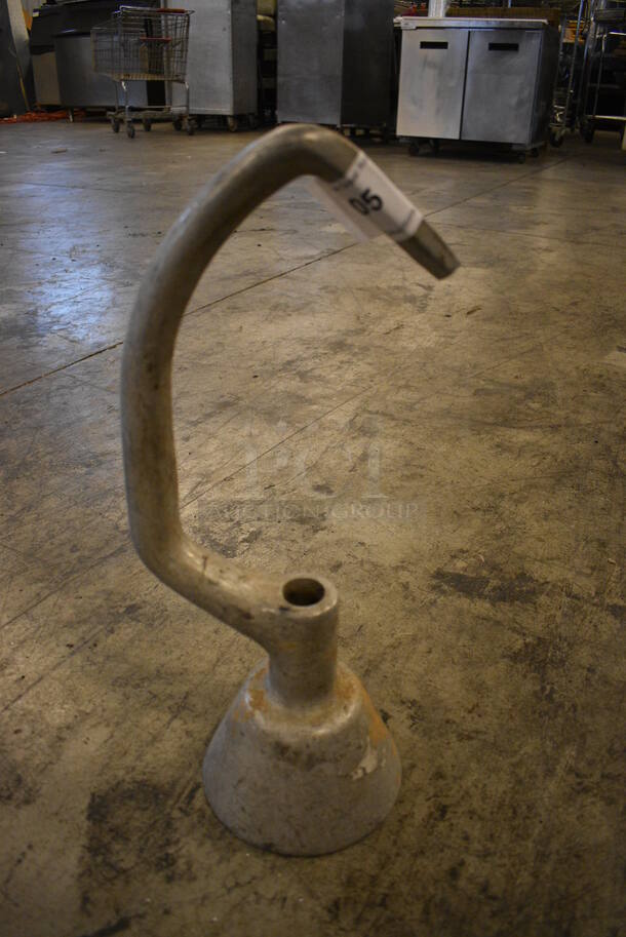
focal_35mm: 27
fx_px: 703
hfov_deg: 48.0
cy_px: 468
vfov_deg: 67.3
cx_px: 313
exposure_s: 1/125
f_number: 3.5
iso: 2200
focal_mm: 18
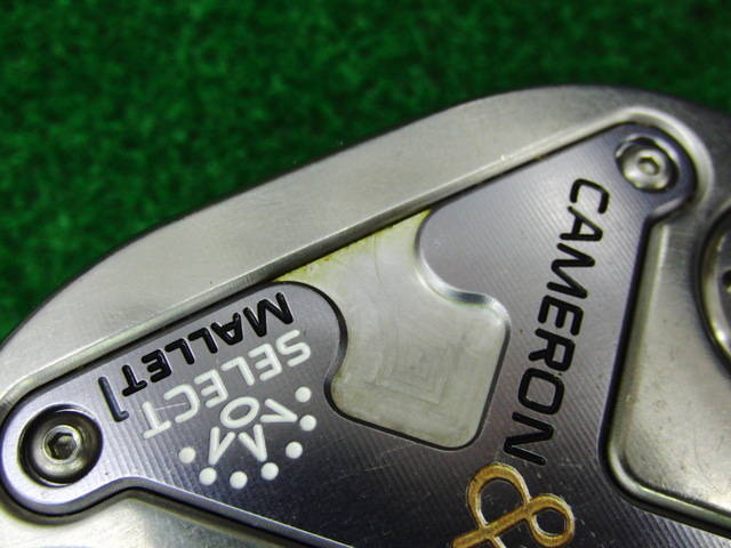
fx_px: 781
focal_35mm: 37
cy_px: 274
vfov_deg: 38.7
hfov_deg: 50.1
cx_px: 366
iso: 400
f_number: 3.6
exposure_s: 1/60
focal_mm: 6.42
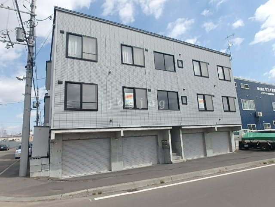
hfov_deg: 79.0
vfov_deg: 63.4
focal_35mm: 21
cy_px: 104
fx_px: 167
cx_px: 138
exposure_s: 1/500
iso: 125
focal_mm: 3.7
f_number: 6
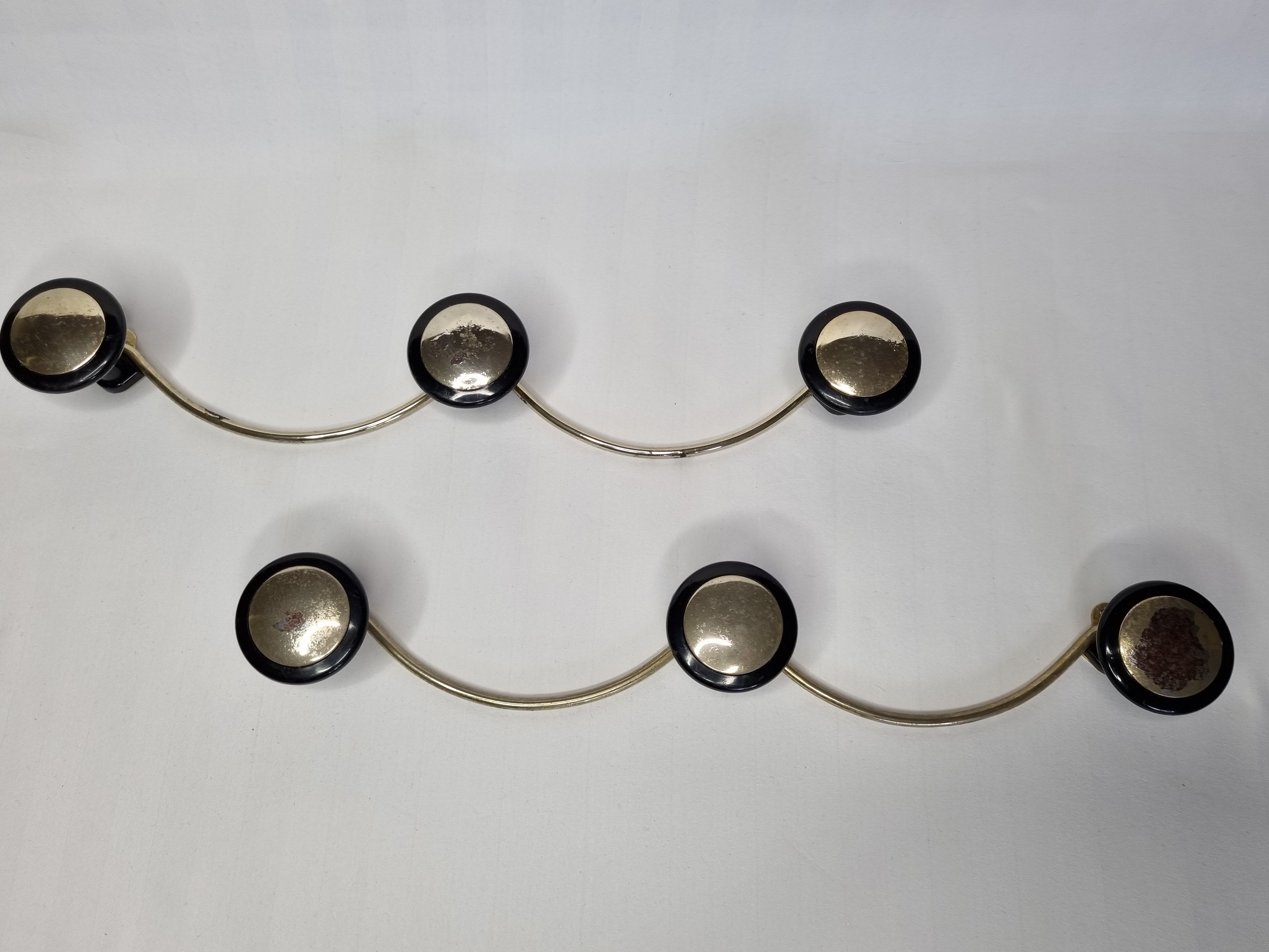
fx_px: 990
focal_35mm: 27
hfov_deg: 65.3
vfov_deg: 51.4
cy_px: 474
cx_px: 623
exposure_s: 1/127
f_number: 1.8
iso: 50
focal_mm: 5.4
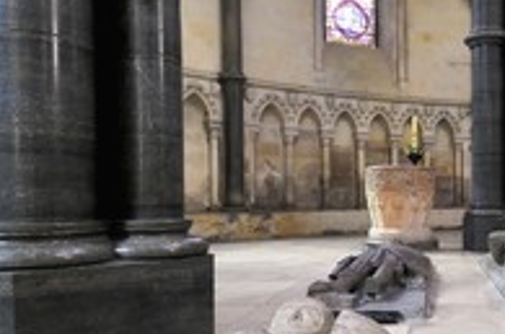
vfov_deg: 33.9
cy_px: 205
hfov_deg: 44.9
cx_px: 458
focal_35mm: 39
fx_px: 546
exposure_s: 2
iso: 100
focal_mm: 12
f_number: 13
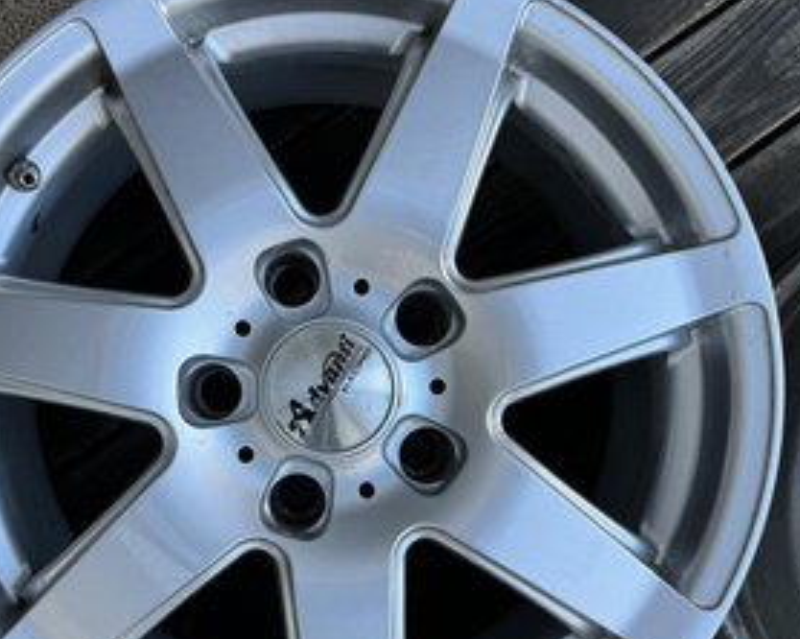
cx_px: 360
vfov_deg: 38.9
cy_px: 386
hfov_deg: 47.9
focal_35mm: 38
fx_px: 899
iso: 64
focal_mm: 6.86
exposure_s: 1/241
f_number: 1.78
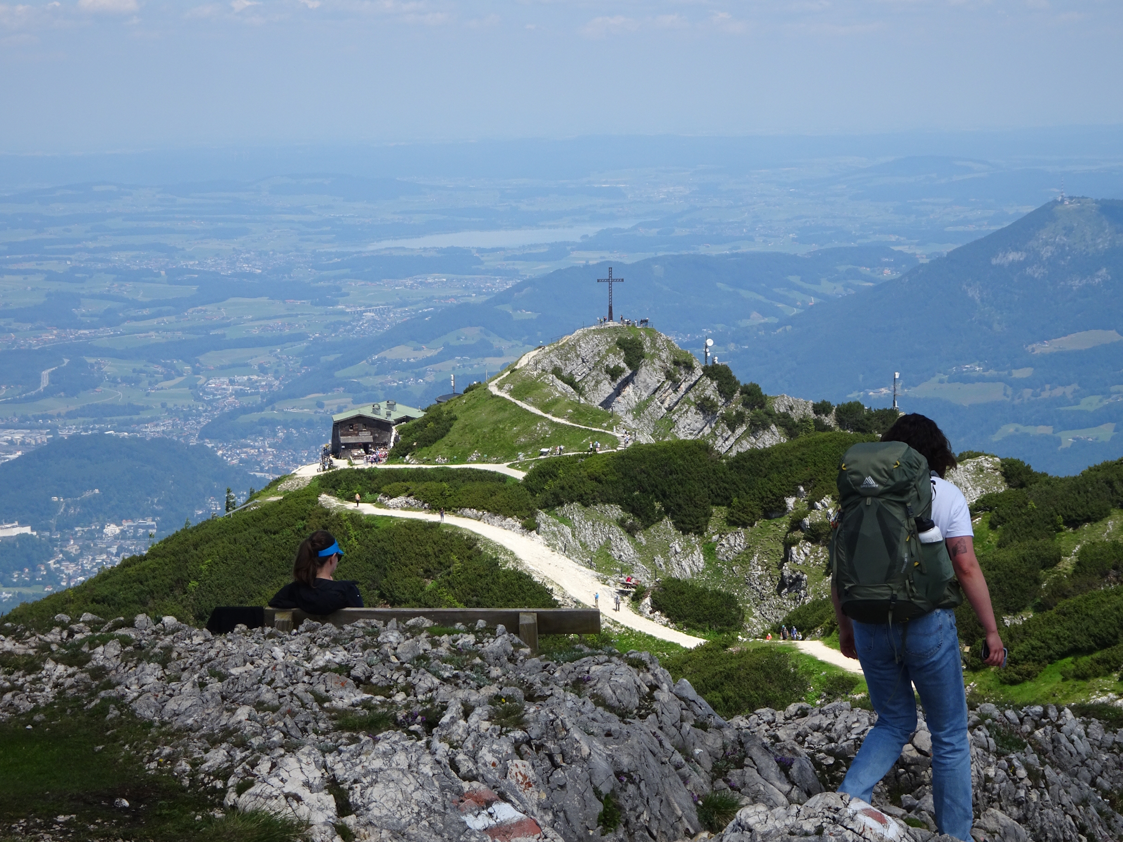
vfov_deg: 16.4
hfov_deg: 21.8
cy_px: 421
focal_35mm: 90
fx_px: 2920
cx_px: 562
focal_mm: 15.45
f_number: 5
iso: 80
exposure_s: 1/500
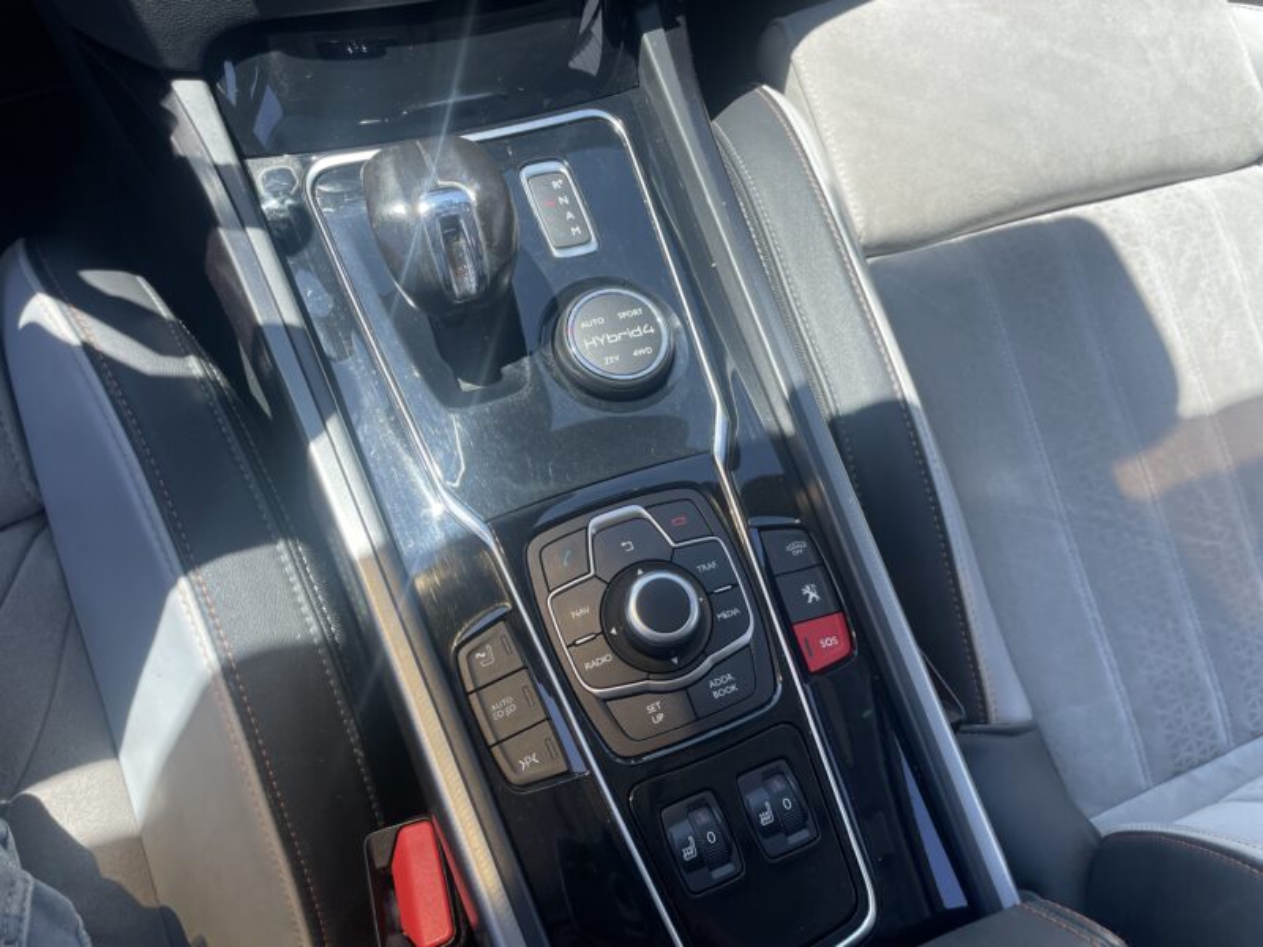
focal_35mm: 26
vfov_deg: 53.1
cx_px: 632
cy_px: 474
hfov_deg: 67.3
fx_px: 949
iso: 32
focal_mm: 4.2
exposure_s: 1/606
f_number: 1.6
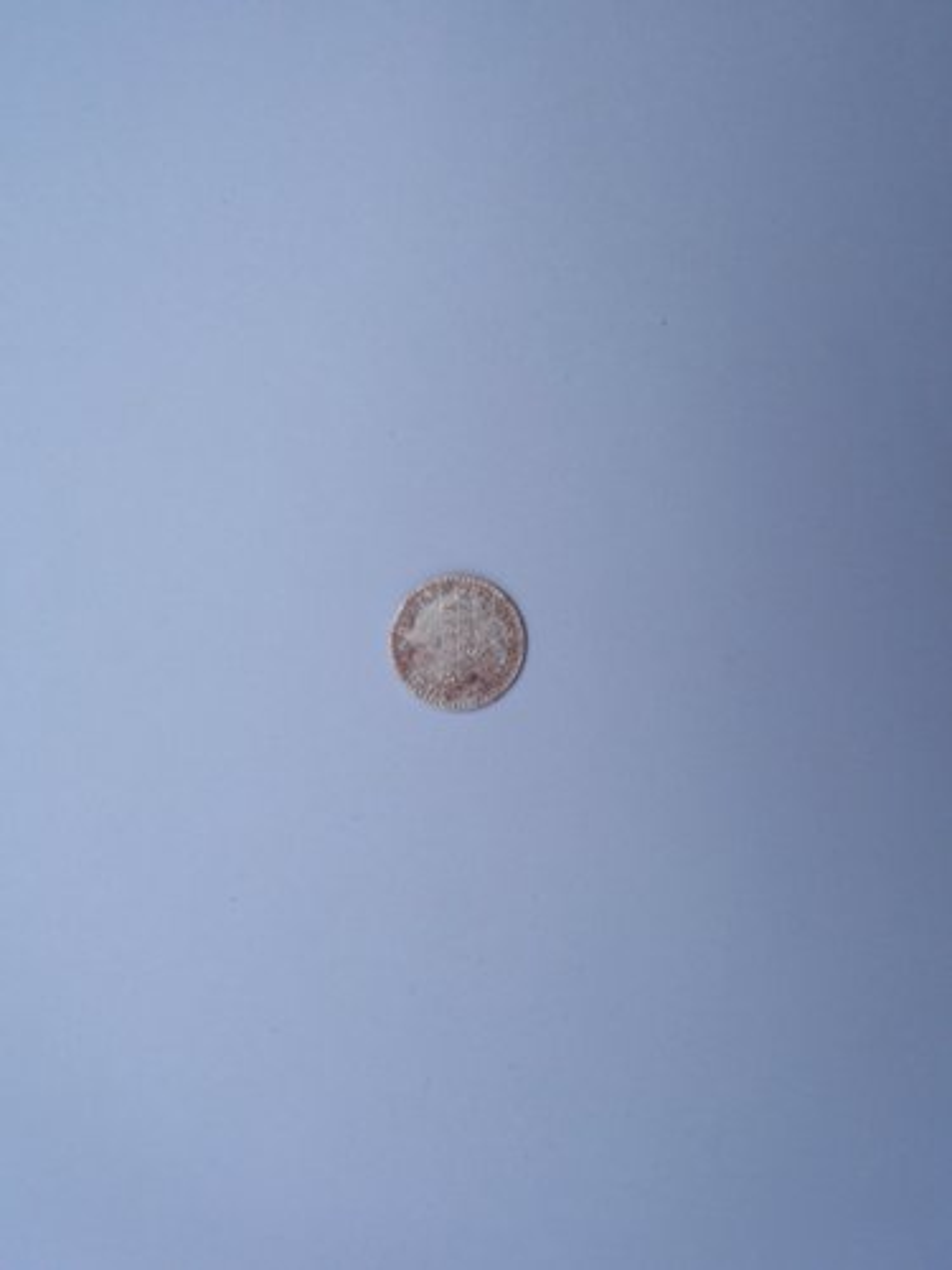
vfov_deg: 54.0
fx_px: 1247
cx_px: 476
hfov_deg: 41.8
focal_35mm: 34
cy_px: 635
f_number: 5.6
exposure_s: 1/250
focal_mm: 5.6
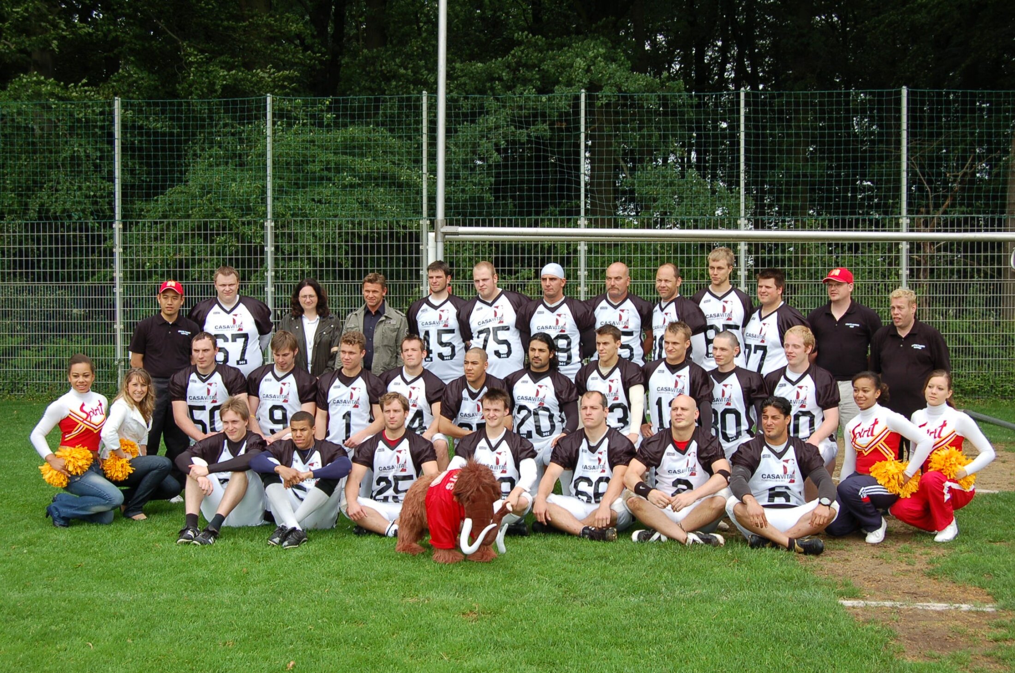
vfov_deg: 31.8
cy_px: 336
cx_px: 508
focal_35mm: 42
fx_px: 1182
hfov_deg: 46.5
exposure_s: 1/160
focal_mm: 28
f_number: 6.3
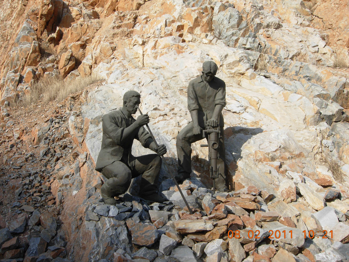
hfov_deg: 51.3
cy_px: 131
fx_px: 363
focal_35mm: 36
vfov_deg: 39.7
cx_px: 174
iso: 50
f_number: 5.4
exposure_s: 1/313
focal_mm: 7.5
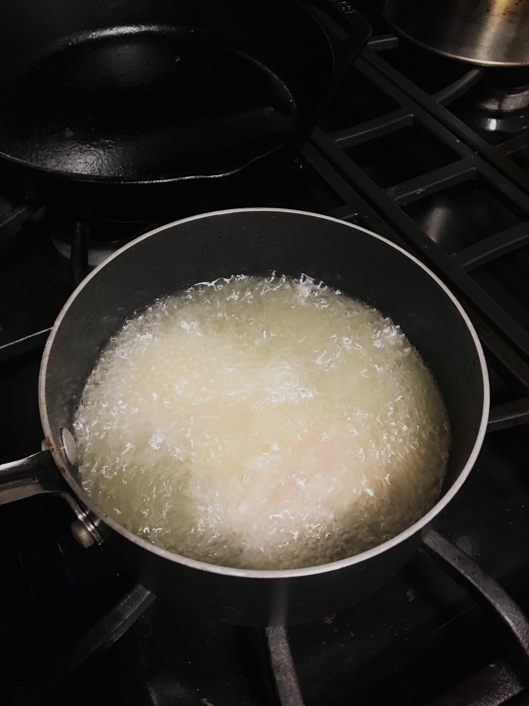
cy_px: 353
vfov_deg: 61.7
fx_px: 591
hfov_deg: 48.2
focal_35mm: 29
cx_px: 264
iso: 200
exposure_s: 1/17
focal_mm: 4.15
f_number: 2.2
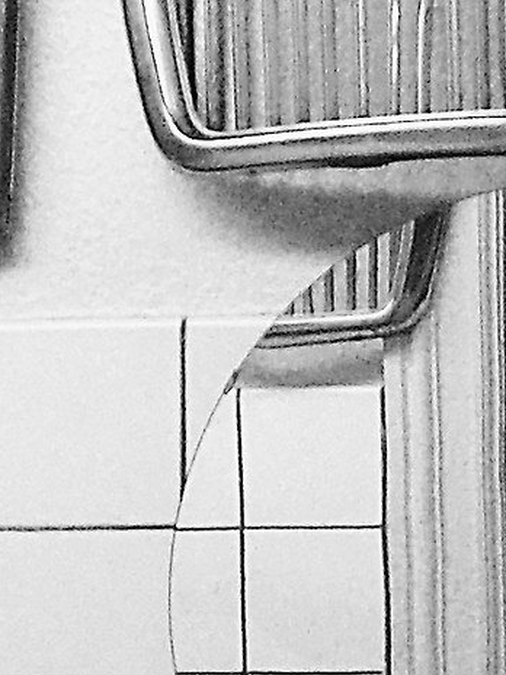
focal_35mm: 181
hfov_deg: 8.2
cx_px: 445
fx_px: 3528
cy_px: 975
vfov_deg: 10.6
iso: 400
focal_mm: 5.7
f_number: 2.8
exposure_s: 1/47
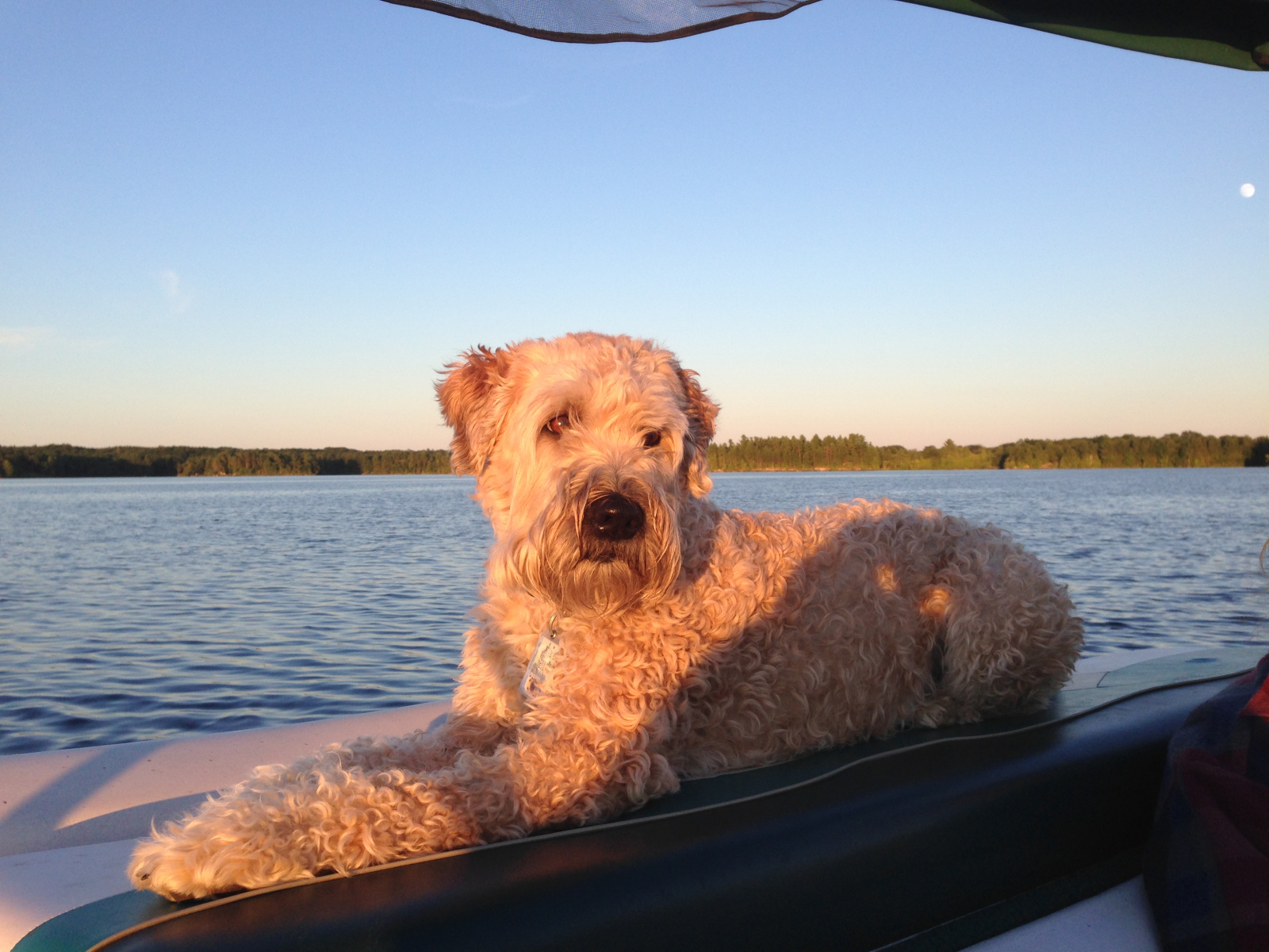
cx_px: 634
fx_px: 1210
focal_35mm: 33
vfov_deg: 42.9
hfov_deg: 55.4
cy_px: 476
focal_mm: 4.12
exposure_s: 1/376
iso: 50
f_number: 2.4
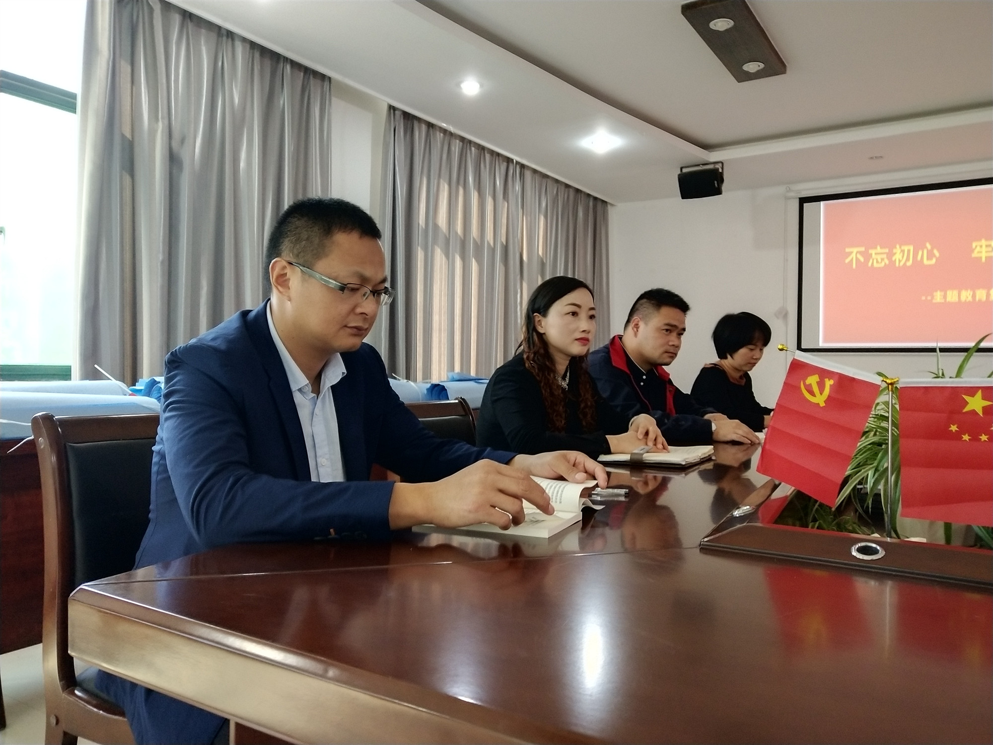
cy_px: 372
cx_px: 496
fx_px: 861
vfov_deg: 46.8
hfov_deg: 60.0
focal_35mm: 30
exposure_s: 1/50
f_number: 1.8
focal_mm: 3.95
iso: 301
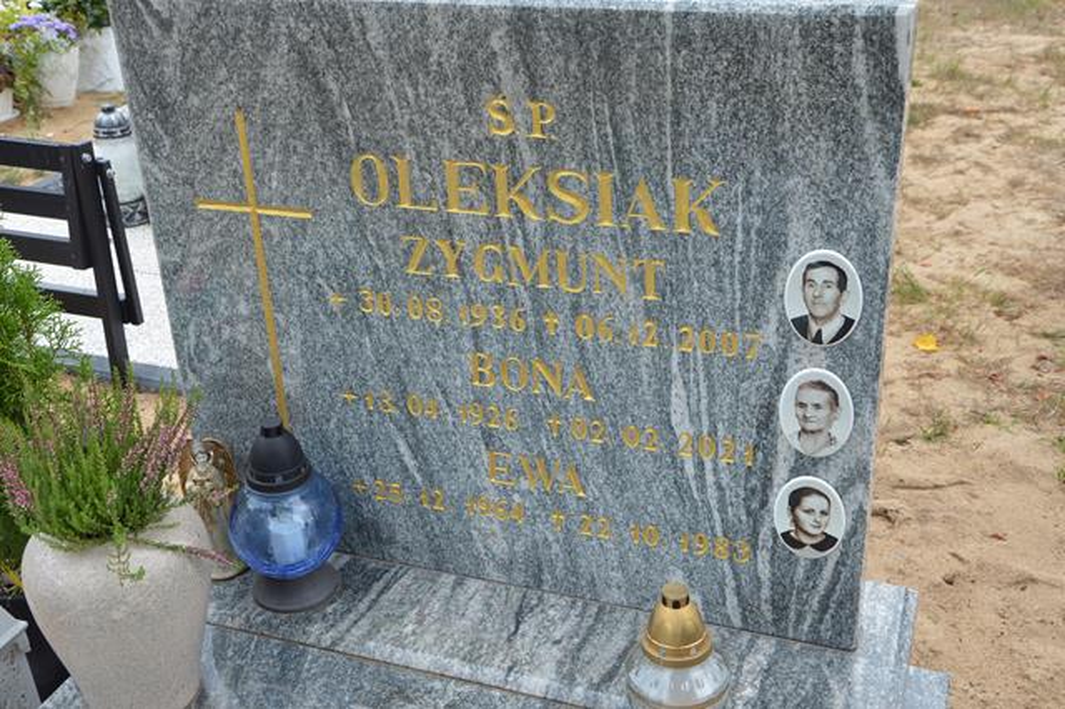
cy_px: 354
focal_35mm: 42
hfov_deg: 46.4
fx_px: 1242
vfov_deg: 31.9
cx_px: 532
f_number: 5.6
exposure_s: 1/125
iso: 280
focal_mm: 28
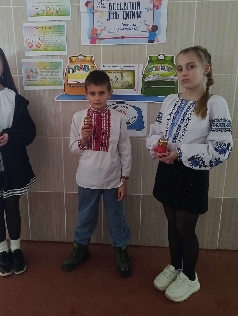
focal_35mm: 29
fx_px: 265
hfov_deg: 48.1
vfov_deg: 61.3
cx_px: 98
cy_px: 137
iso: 6848
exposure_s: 1/16.7
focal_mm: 5.56
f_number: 1.8
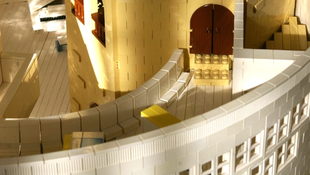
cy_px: 16
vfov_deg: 11.7
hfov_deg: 20.8
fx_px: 845
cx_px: 156
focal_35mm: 103
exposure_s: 1/125
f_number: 11
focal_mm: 43
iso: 200
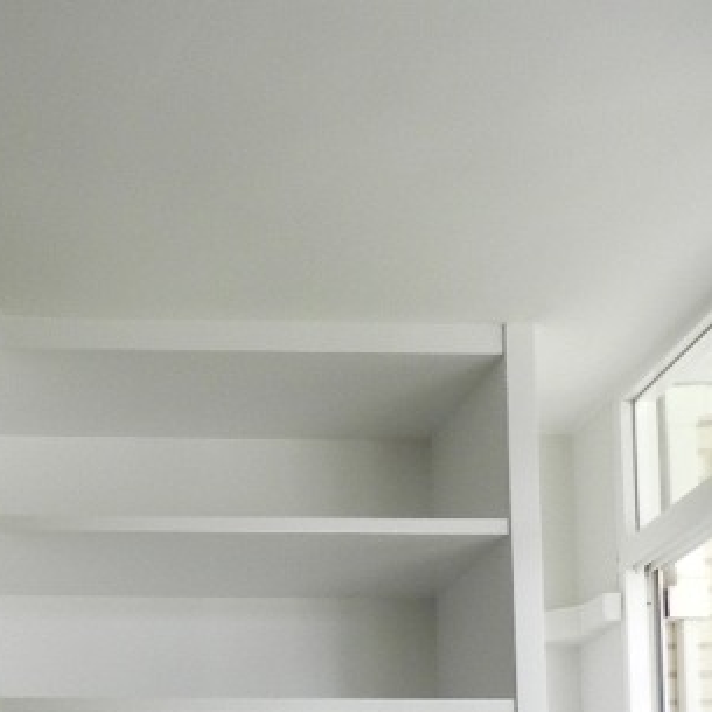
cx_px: -67
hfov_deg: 26.4
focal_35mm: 60
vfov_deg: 24.2
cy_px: 976
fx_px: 1396
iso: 250
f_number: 3.4
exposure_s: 1/30
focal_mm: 4
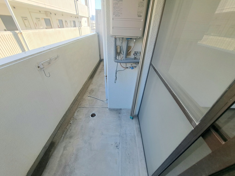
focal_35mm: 13
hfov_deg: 106.2
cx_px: 118
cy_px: 88
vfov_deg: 89.9
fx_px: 88
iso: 50
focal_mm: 1.74
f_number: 2.2
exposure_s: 1/141
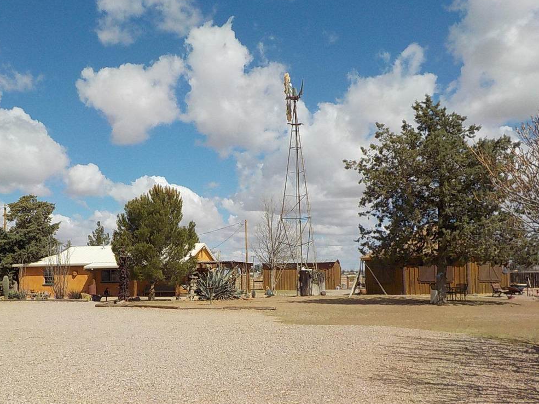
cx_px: 221
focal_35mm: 39
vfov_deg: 36.6
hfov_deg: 47.6
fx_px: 607
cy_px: 255
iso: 125
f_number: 6.6
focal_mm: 4.1
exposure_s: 1/640
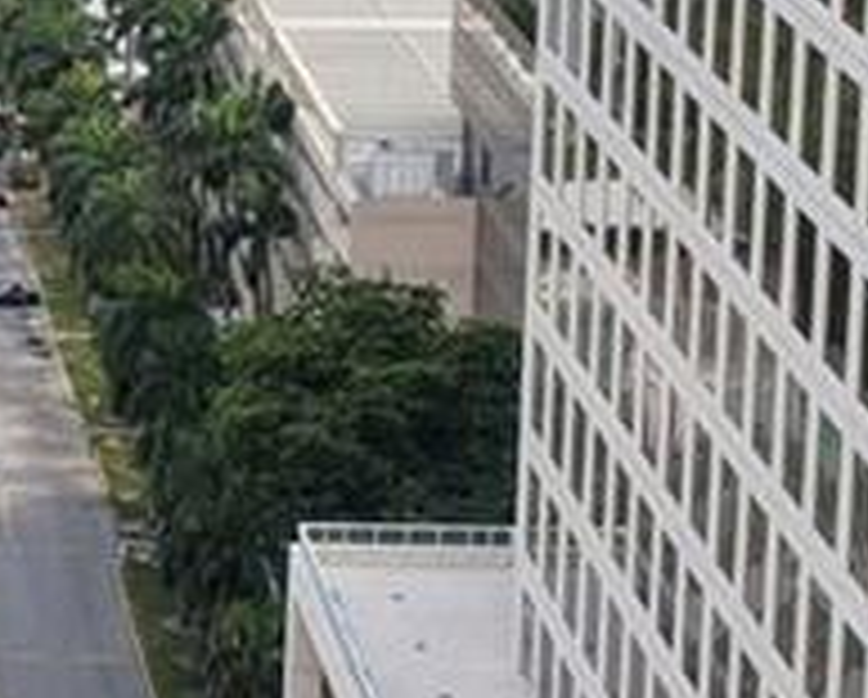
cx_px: -477
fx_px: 4400
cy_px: -167
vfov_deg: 8.9
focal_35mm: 171
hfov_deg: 10.8
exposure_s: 1/2000
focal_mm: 8.4
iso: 150
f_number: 2.8
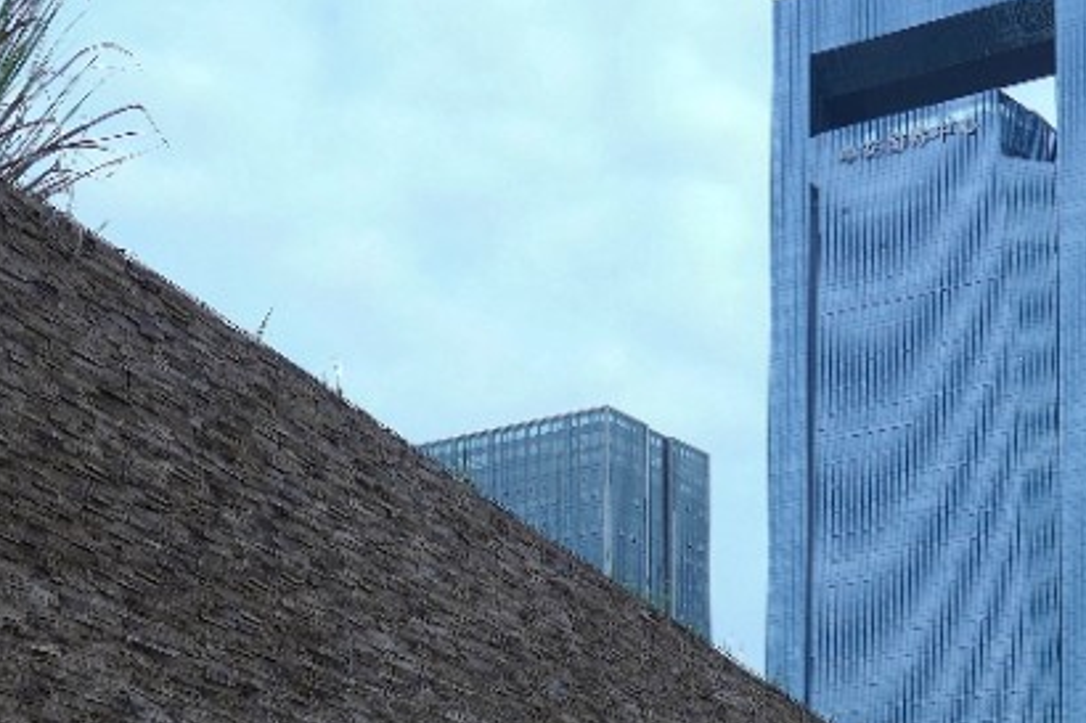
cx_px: 683
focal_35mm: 82
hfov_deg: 24.7
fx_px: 2473
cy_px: 971
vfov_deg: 15.7
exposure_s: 1/800
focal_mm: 24
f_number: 4
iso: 100
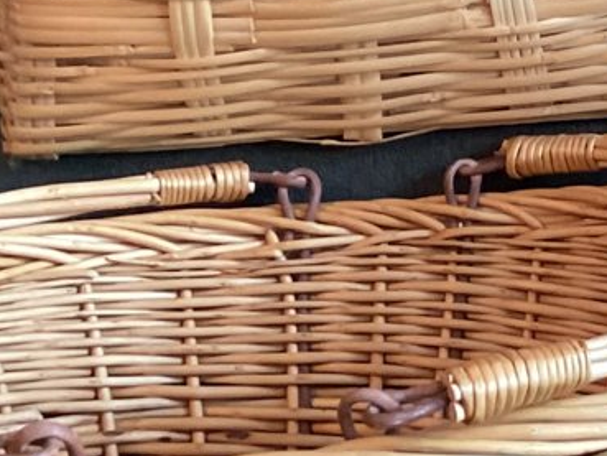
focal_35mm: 127
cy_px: 44
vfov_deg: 11.6
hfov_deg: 14.7
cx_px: 848
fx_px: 2228
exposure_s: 1/50
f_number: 2.4
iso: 320
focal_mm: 3.3
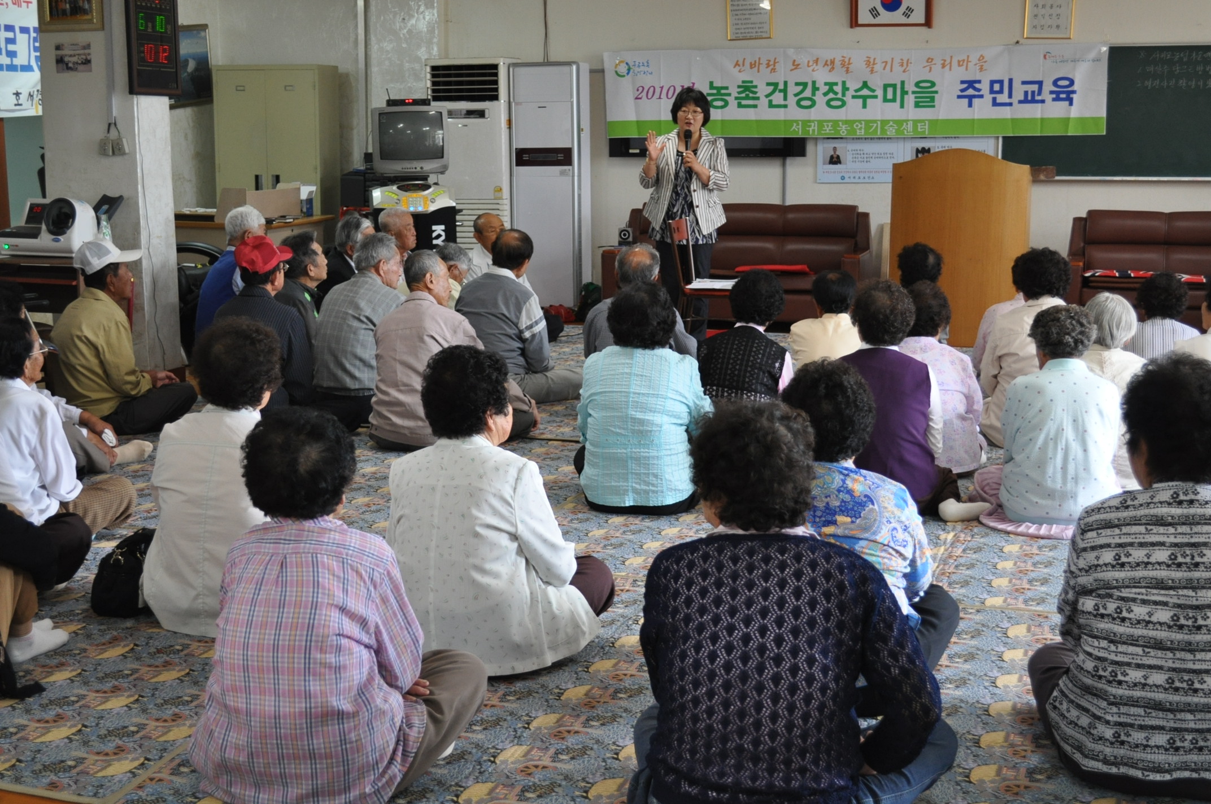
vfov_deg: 28.0
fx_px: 1613
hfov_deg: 41.2
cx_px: 606
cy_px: 402
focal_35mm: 48
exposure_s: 1/60
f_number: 4.8
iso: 800
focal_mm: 32
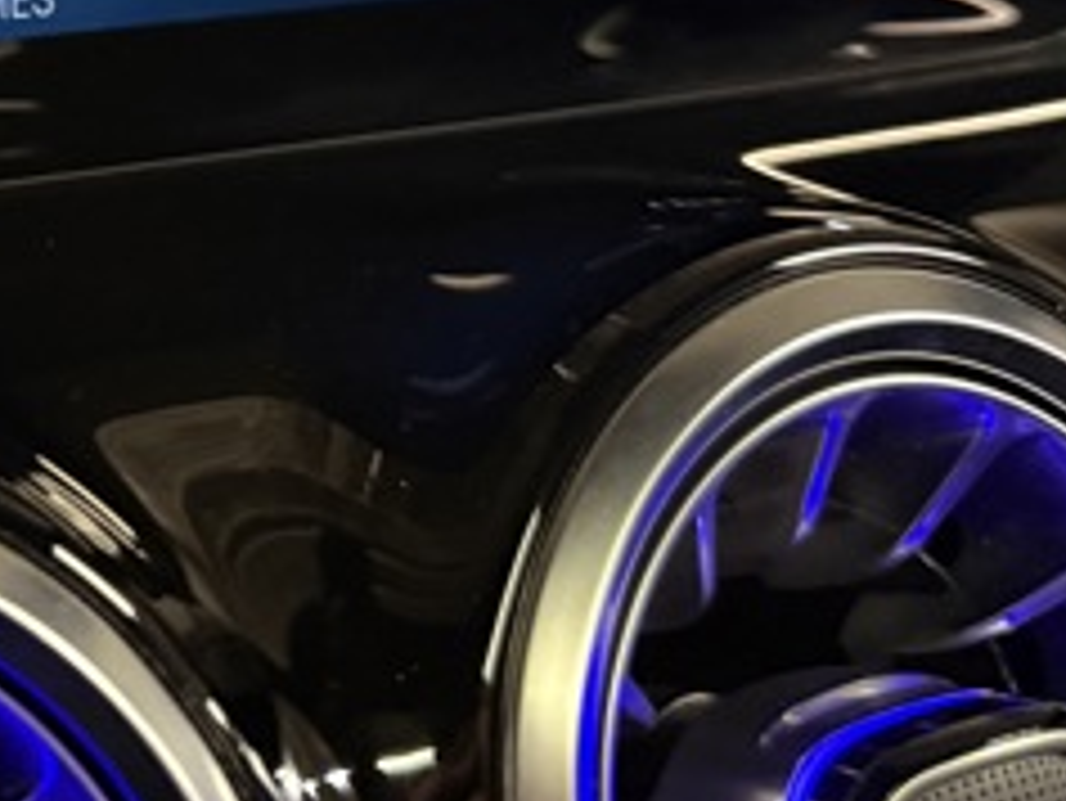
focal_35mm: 81
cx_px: -301
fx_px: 2496
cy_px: -122
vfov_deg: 17.5
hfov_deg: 21.8
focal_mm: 6.76
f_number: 1.78
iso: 1000
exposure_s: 1/36
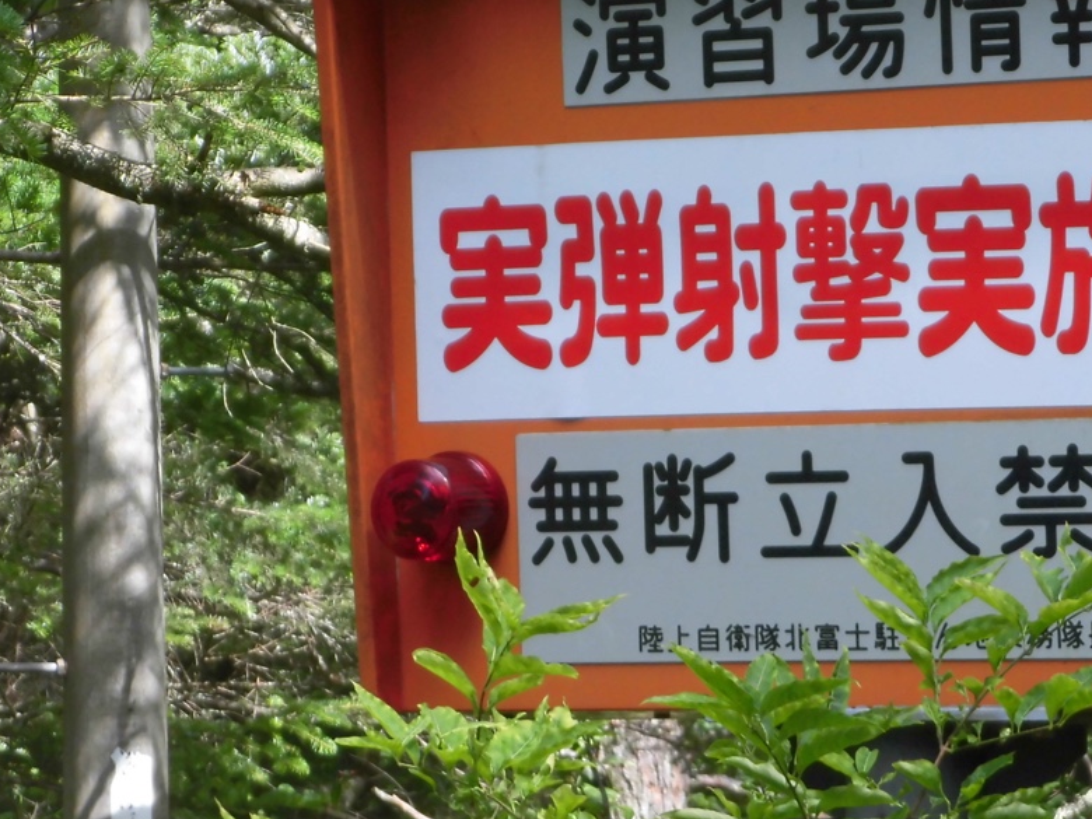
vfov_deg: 6.5
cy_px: 157
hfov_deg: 8.7
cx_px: 650
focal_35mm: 228
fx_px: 7193
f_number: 5.2
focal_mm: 24.81
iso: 125
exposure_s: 1/160
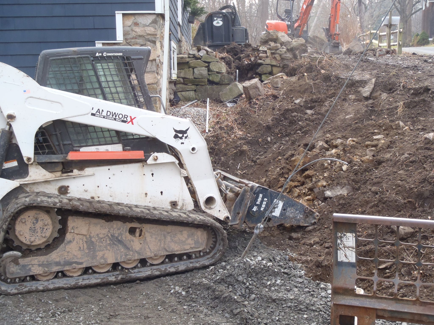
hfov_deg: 43.9
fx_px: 539
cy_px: 162
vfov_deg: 33.6
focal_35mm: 43
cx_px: 217
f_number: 4.8
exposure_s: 1/40
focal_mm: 7.73
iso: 100
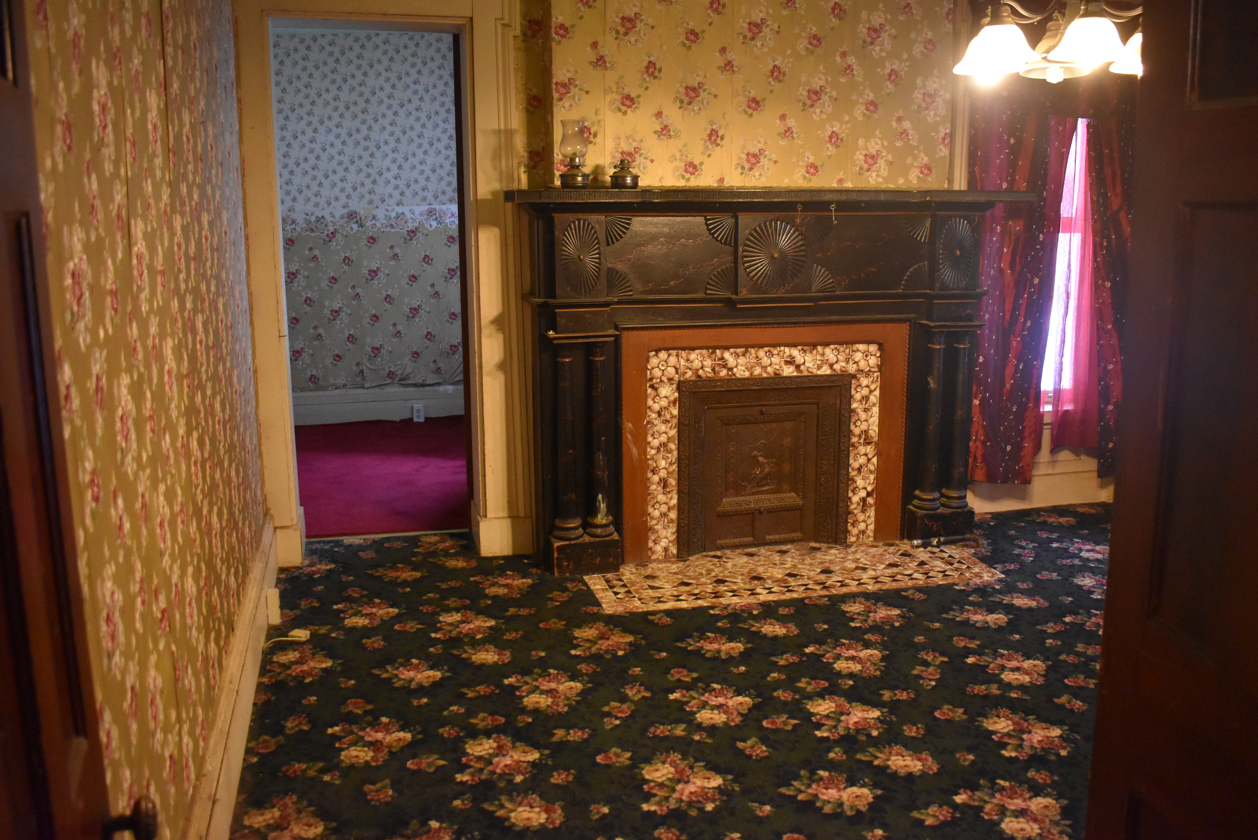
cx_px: 629
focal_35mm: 33
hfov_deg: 57.2
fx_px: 1153
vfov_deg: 40.0
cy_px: 420
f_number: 3.8
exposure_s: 1/60
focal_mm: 22
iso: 3600
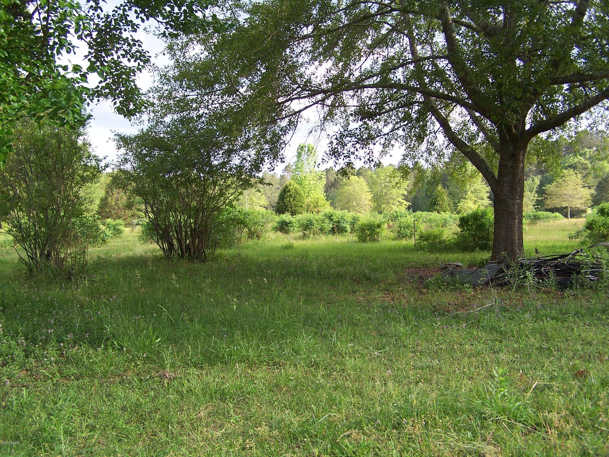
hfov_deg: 49.0
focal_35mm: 38
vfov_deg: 37.7
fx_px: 669
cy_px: 228
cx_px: 304
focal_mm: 6.3
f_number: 2.8
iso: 80
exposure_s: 1/250
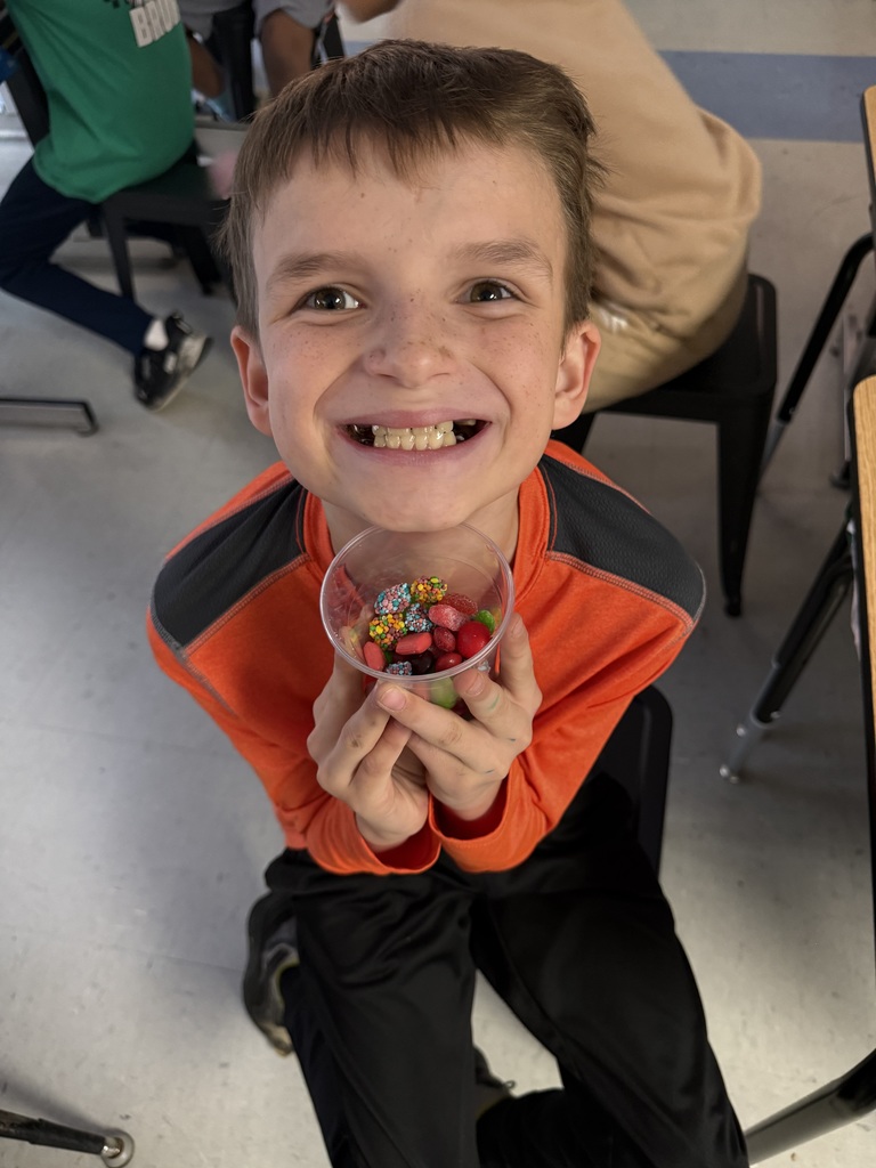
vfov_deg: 71.6
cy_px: 584
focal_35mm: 24
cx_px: 438
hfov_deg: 56.8
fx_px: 810
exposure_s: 1/60
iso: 400
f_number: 1.78
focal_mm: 6.76
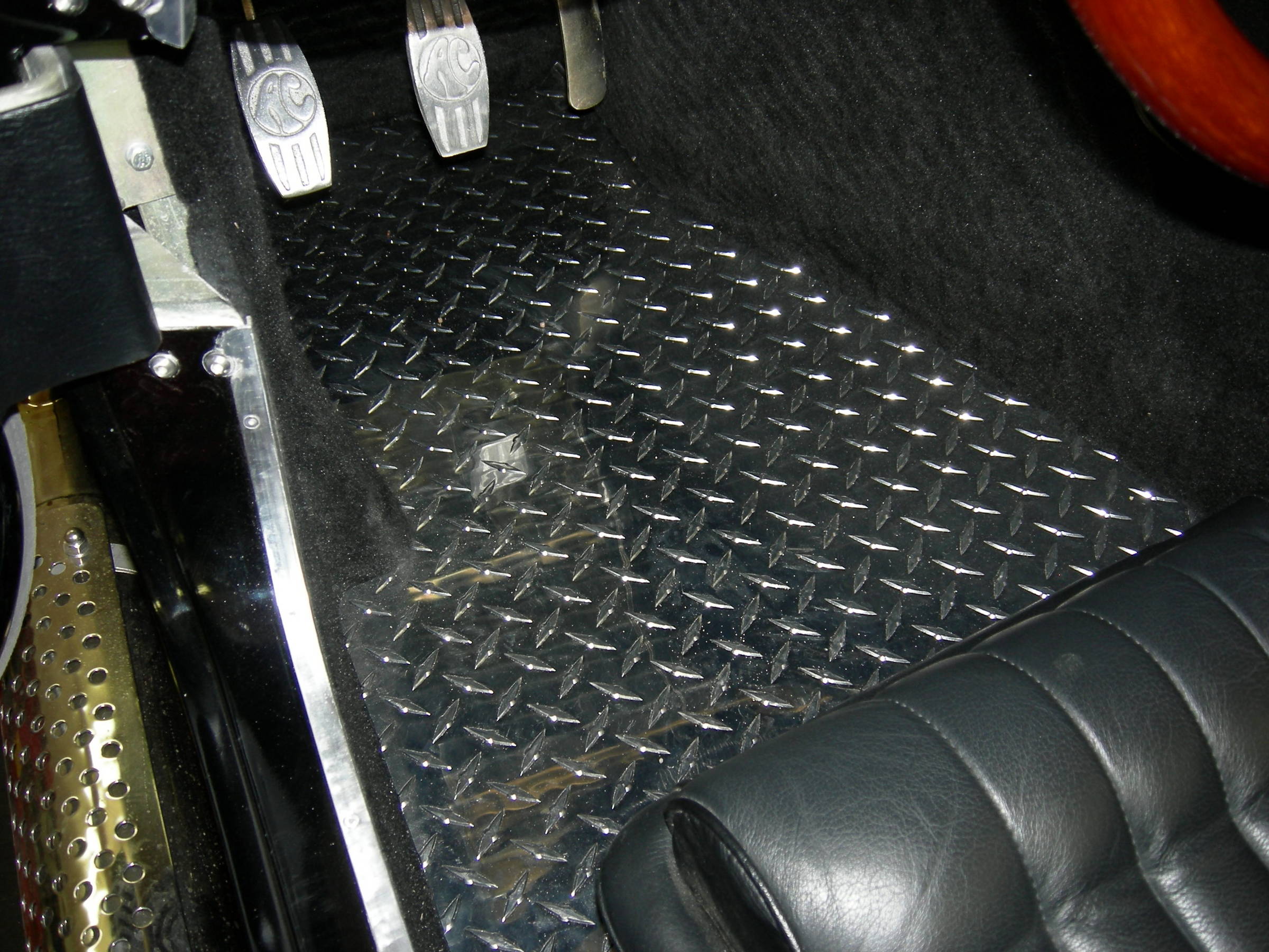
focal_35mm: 36
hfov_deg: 51.4
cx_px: 634
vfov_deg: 39.7
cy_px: 476
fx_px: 1320
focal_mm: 7.5
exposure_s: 1/60.1
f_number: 2.7
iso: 64
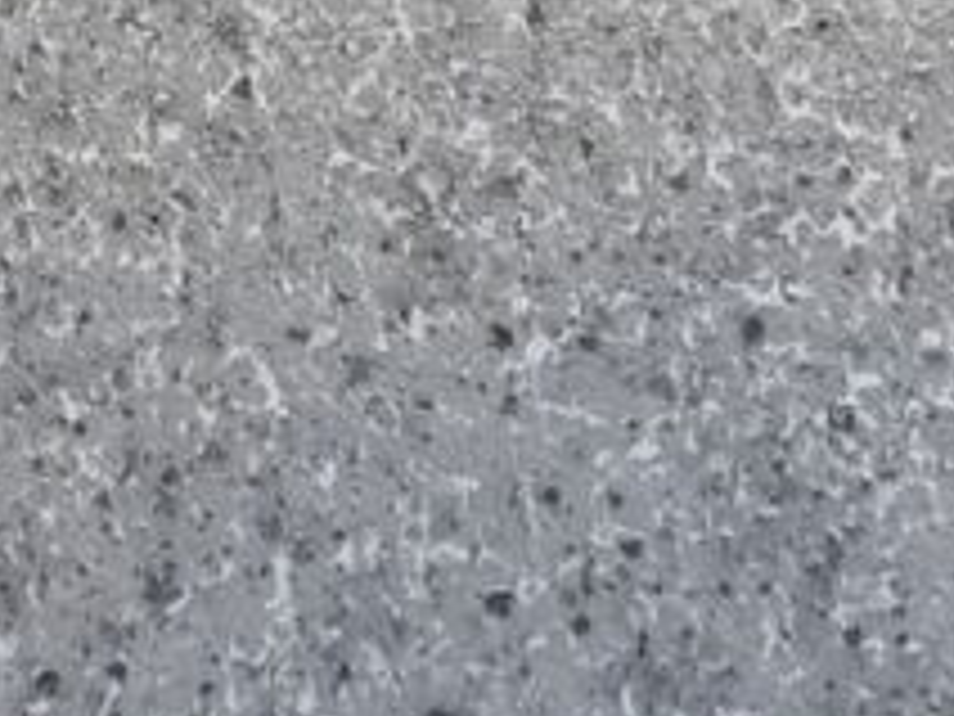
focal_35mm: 172
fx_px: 4740
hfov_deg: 11.4
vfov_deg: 7.7
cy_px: -1324
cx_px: -40
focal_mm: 5.4
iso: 125
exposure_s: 1/100
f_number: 1.8
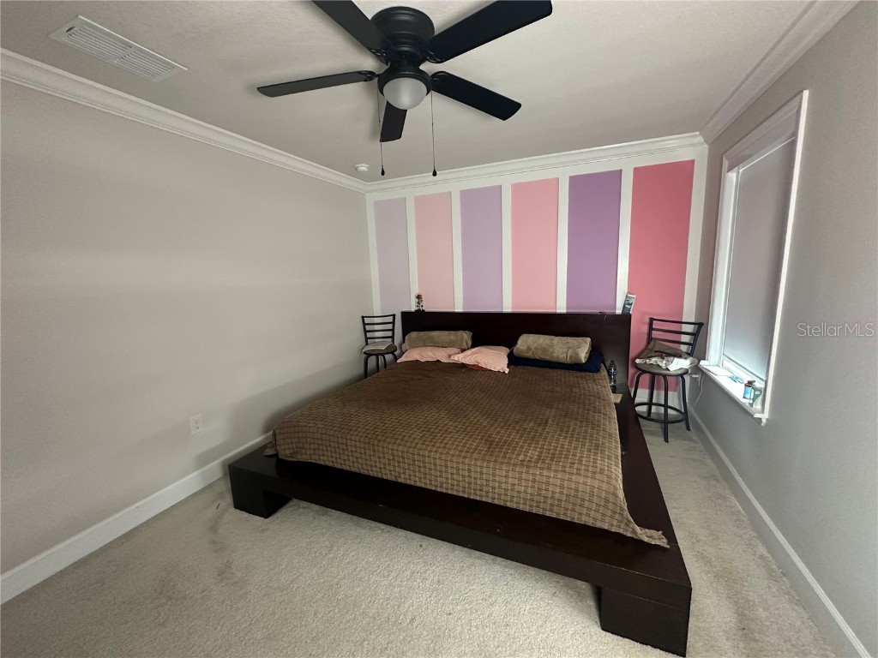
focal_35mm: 14
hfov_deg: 102.1
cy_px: 329
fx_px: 355
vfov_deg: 85.7
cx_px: 439
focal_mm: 2.22
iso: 320
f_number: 2.2
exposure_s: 1/60
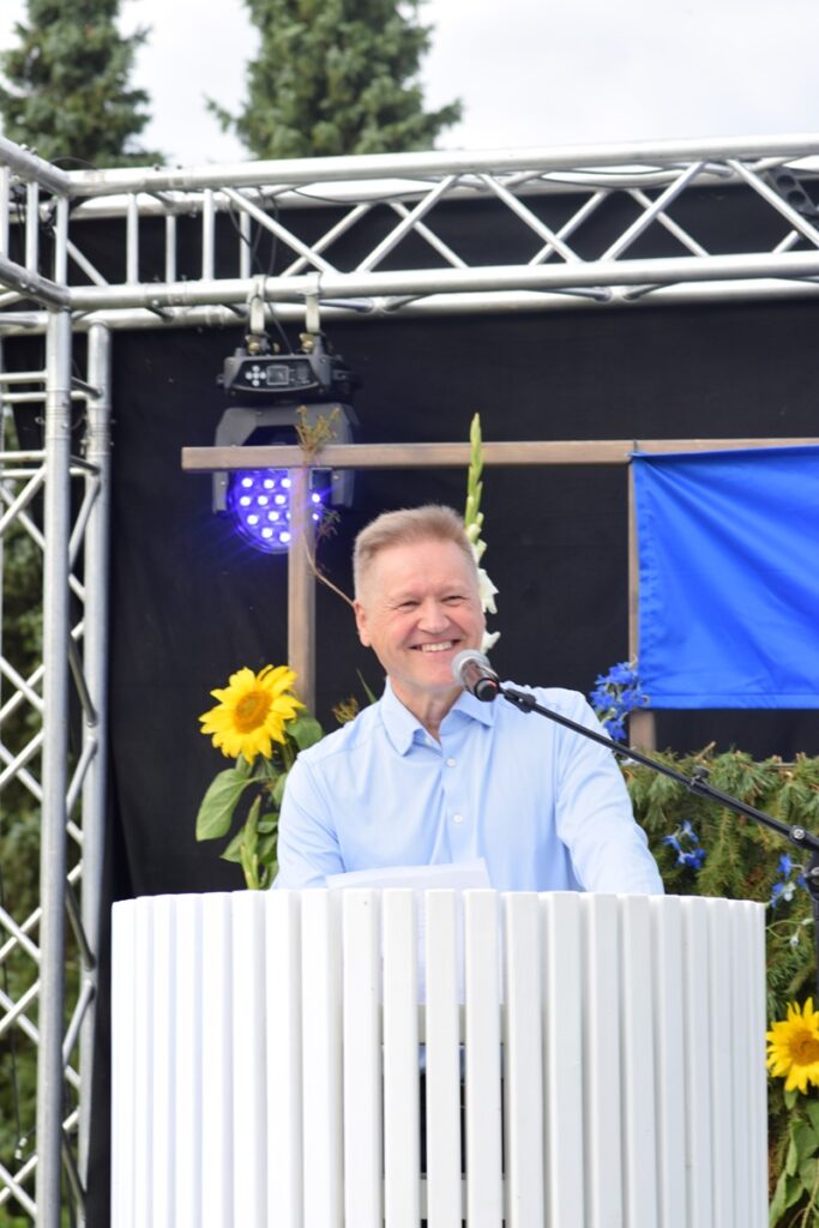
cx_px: 410
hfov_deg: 10.8
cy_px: 614
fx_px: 4349
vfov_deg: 16.1
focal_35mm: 128
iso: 100
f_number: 5.6
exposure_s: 1/125
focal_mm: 85
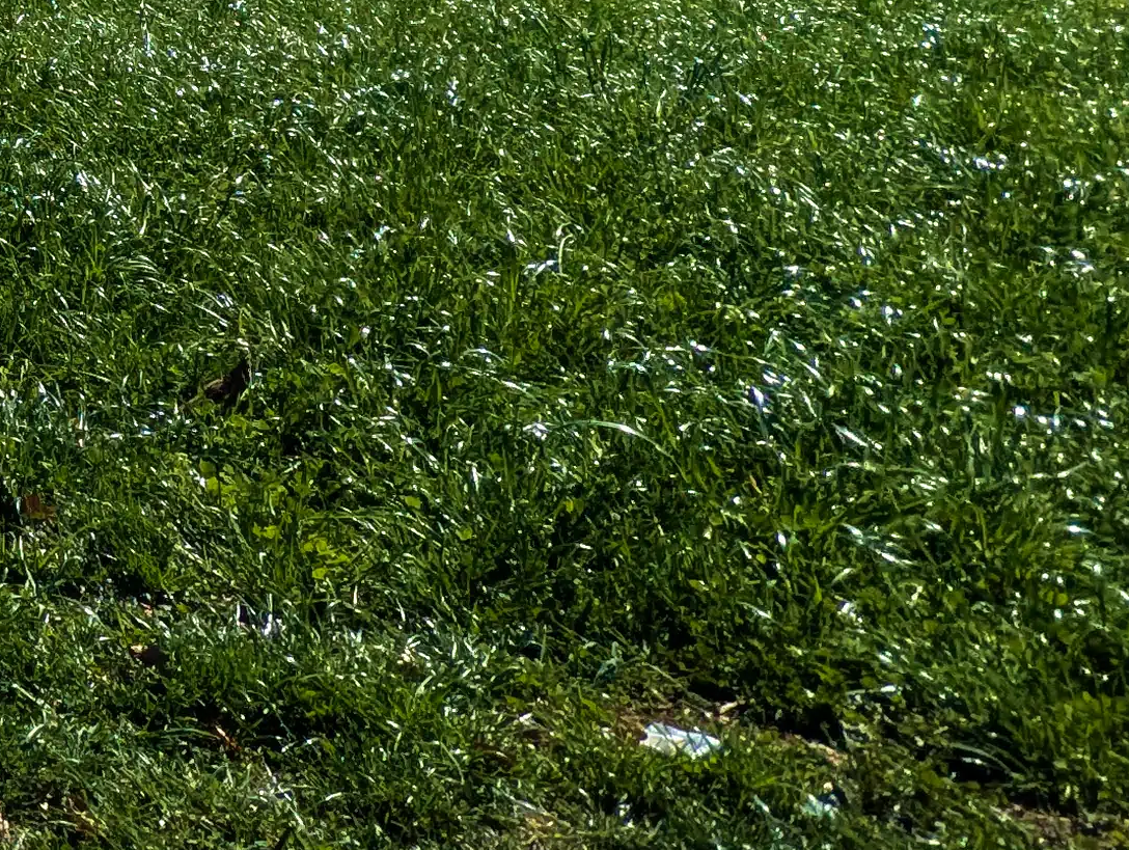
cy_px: -375
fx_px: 1959
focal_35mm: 60
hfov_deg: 21.9
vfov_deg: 21.2
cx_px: -846
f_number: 2.2
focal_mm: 2.35
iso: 50
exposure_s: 1/2513
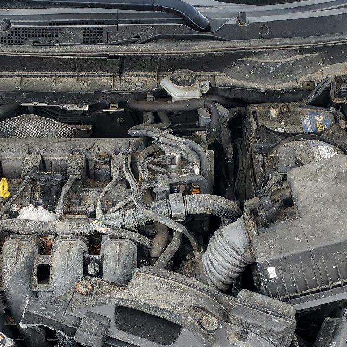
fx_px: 646
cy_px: 229
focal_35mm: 57
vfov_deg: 29.8
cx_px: 113
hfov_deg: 29.8
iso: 50
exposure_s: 1/333
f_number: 1.5
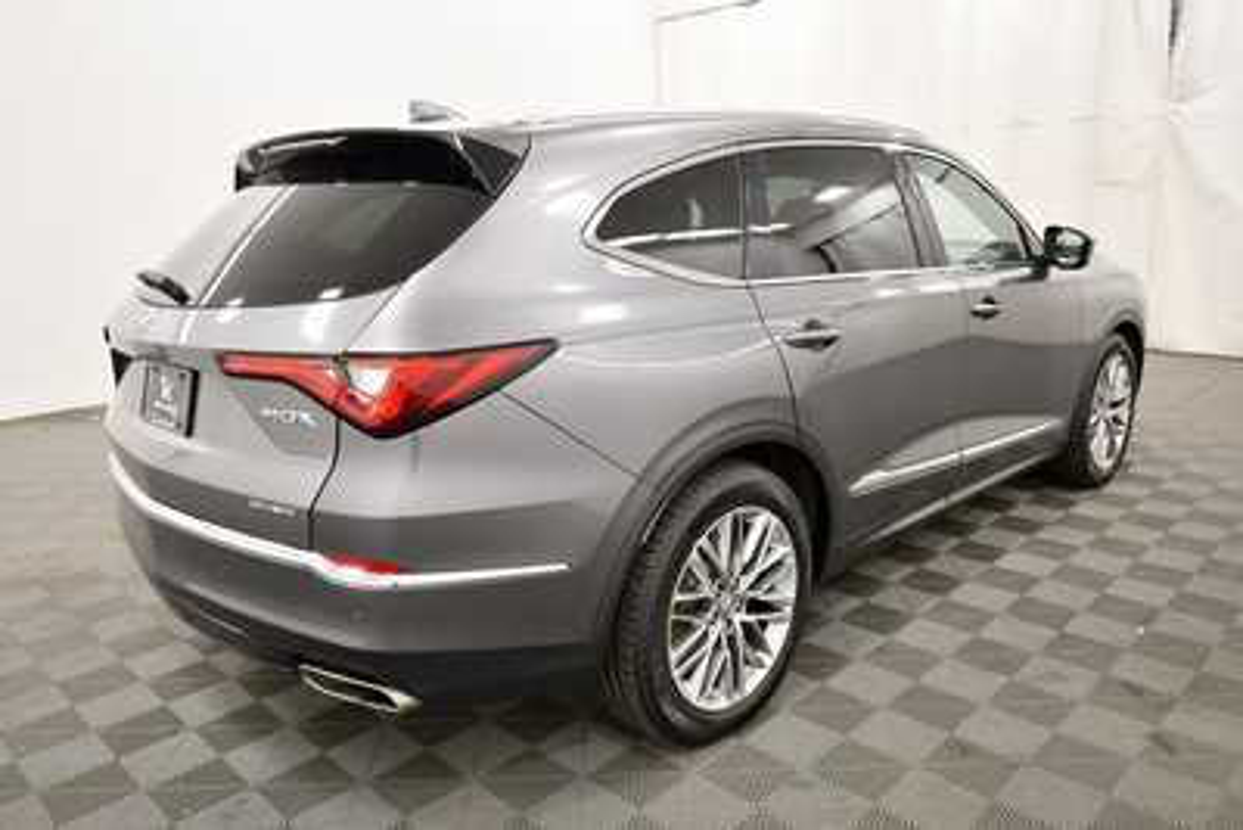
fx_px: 933
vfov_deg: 48.0
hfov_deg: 67.4
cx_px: 622
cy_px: 415
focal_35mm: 27
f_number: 5.3
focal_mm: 18
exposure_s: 1/125
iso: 1250
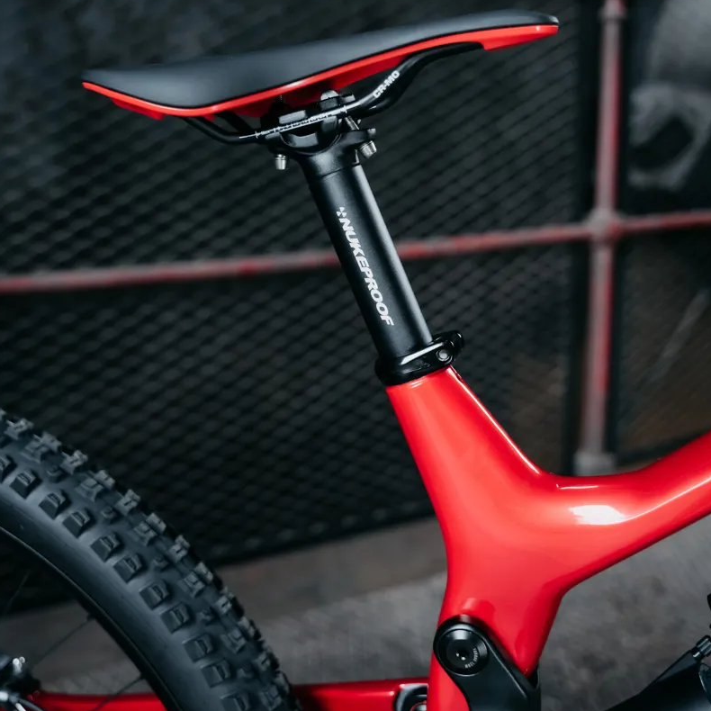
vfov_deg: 41.4
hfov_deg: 41.5
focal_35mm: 40
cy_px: 297
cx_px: 355
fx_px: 939
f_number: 2.8
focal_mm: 31.3
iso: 1600
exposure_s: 1/125
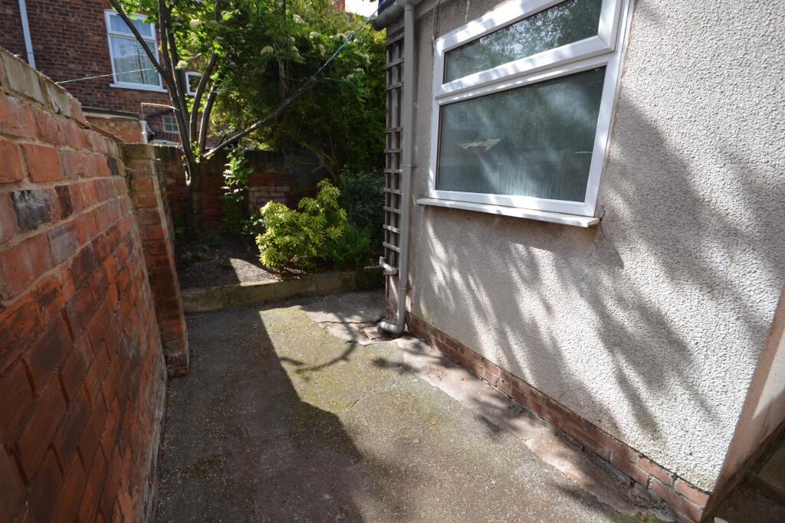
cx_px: 392
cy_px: 262
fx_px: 327
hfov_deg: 100.4
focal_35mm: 15
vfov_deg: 77.3
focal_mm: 10
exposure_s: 1/125
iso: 100
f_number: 5.6
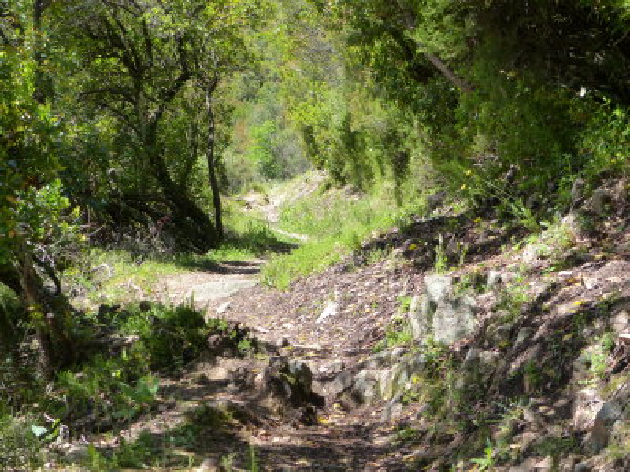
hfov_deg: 22.8
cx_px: 315
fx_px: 1565
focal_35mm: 86
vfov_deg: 17.2
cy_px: 236
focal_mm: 15.5
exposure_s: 1/250
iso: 160
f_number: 4
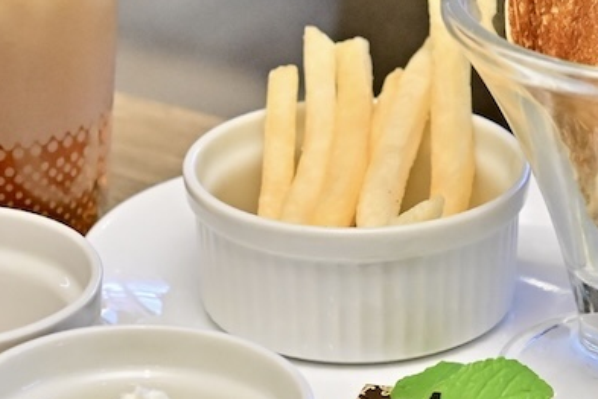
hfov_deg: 9.0
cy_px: 123
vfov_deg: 6.0
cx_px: 332
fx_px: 3804
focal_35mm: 229
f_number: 5
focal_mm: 60
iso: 4000
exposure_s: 1/250
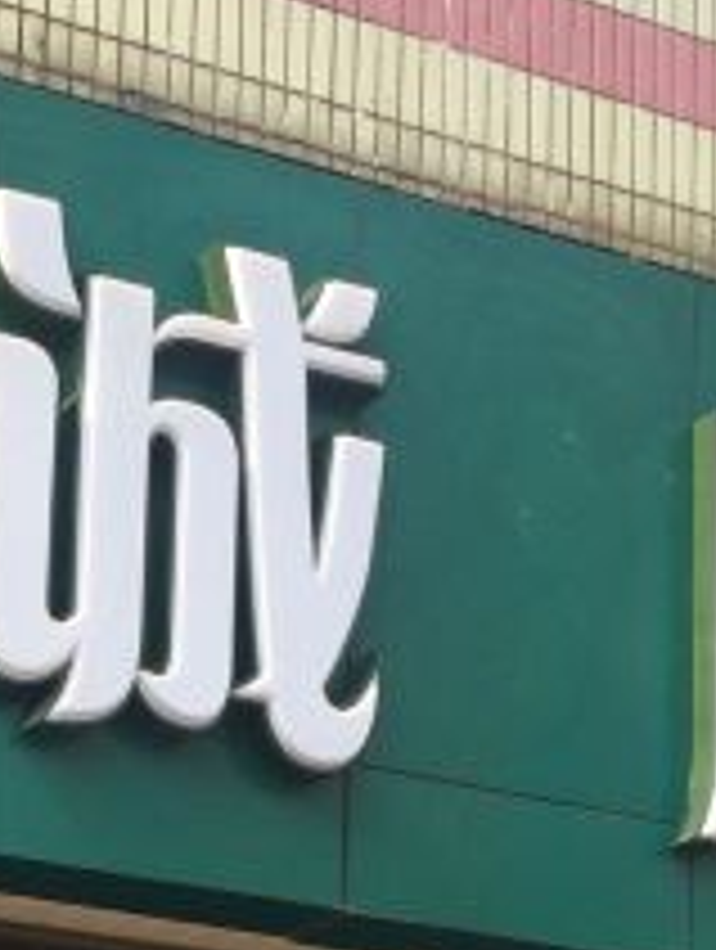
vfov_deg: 19.1
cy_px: 1175
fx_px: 2640
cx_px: 2
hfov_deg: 15.2
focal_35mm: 96
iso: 32
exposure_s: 1/746
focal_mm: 4.15
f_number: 2.2
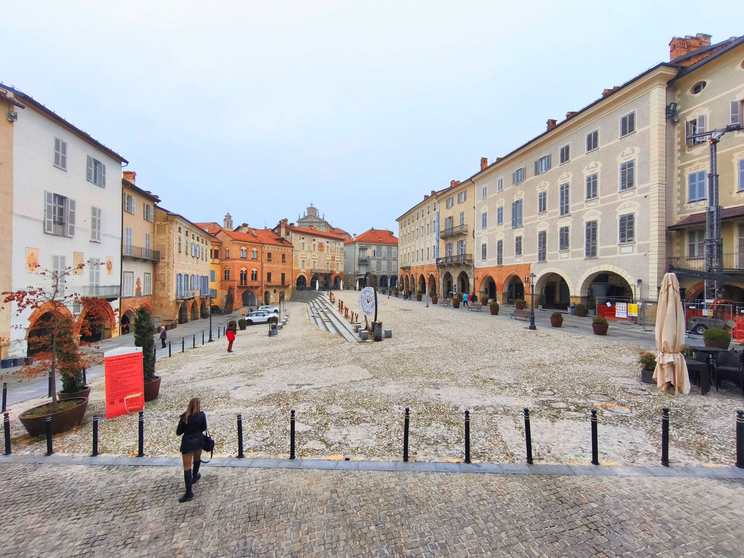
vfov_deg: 81.7
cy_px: 279
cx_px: 372
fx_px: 322
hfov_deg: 98.2
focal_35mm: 15
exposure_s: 1/324
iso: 50
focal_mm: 1.91
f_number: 2.2
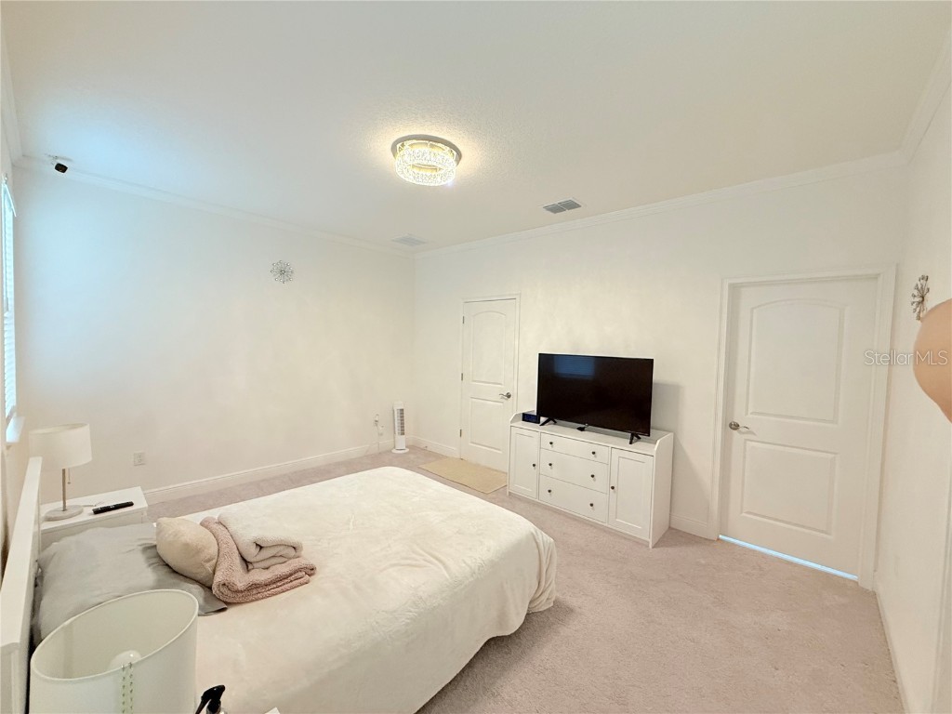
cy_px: 357
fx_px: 385
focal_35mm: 14
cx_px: 476
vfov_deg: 85.7
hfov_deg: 102.1
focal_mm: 2.22
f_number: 2.2
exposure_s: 1/120
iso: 320
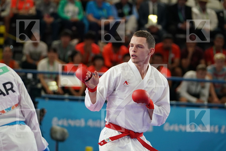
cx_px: 113
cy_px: 76
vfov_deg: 6.4
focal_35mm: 213
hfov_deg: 9.7
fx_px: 1337
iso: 1600
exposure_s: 1/1000
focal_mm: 142
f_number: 2.8
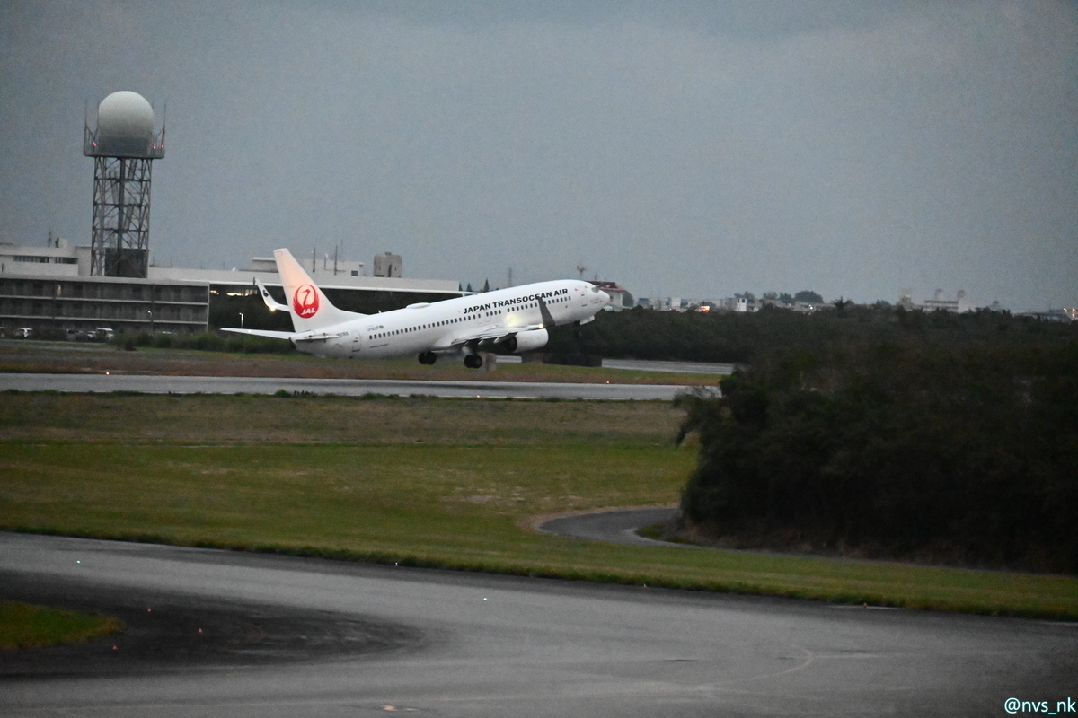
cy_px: 359
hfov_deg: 11.0
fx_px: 5614
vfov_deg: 7.3
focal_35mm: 188
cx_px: 539
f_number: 5.3
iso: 22800
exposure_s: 1/500
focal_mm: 125
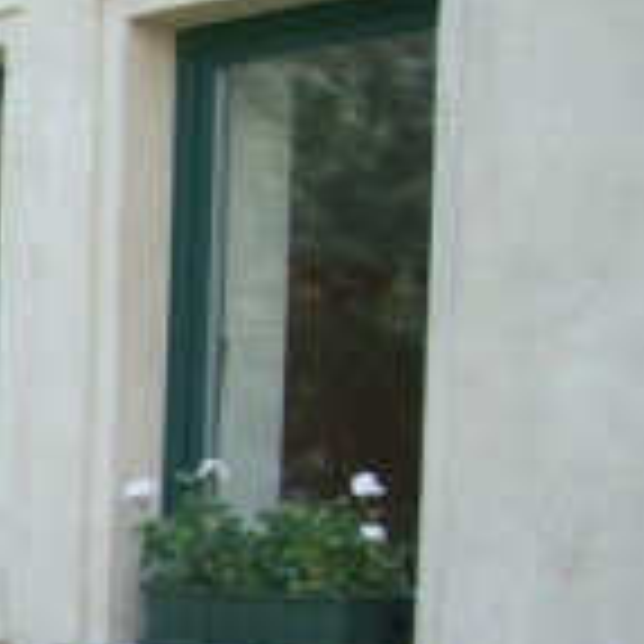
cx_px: -221
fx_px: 2210
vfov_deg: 16.2
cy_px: 676
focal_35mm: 105
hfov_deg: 15.7
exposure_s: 1/200
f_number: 2.7
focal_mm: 6.2
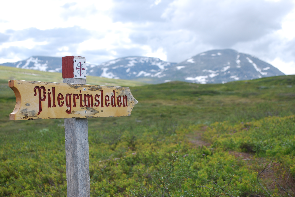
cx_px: 148
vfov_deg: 23.8
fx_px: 468
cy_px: 98
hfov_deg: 35.0
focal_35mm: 57
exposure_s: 1/160
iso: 100
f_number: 7.1
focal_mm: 38
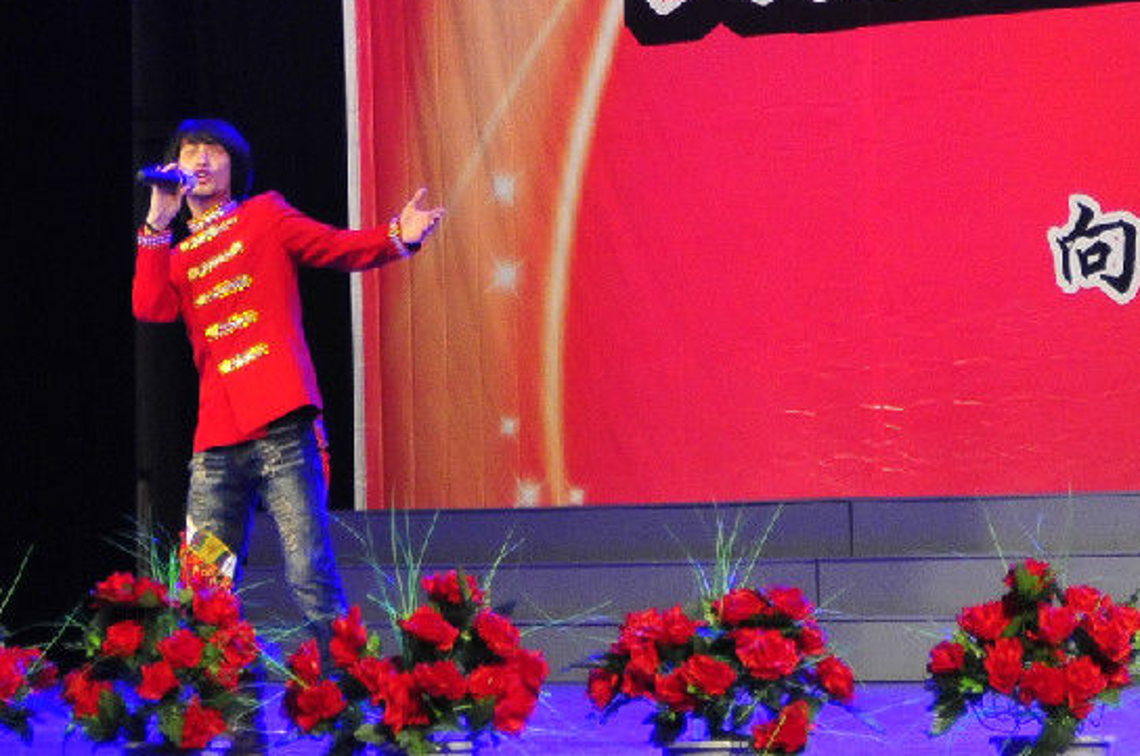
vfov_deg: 8.8
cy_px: -40
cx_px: 283
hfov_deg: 13.3
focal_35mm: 154
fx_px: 4884
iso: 1250
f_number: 4.5
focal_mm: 35
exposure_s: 1/125
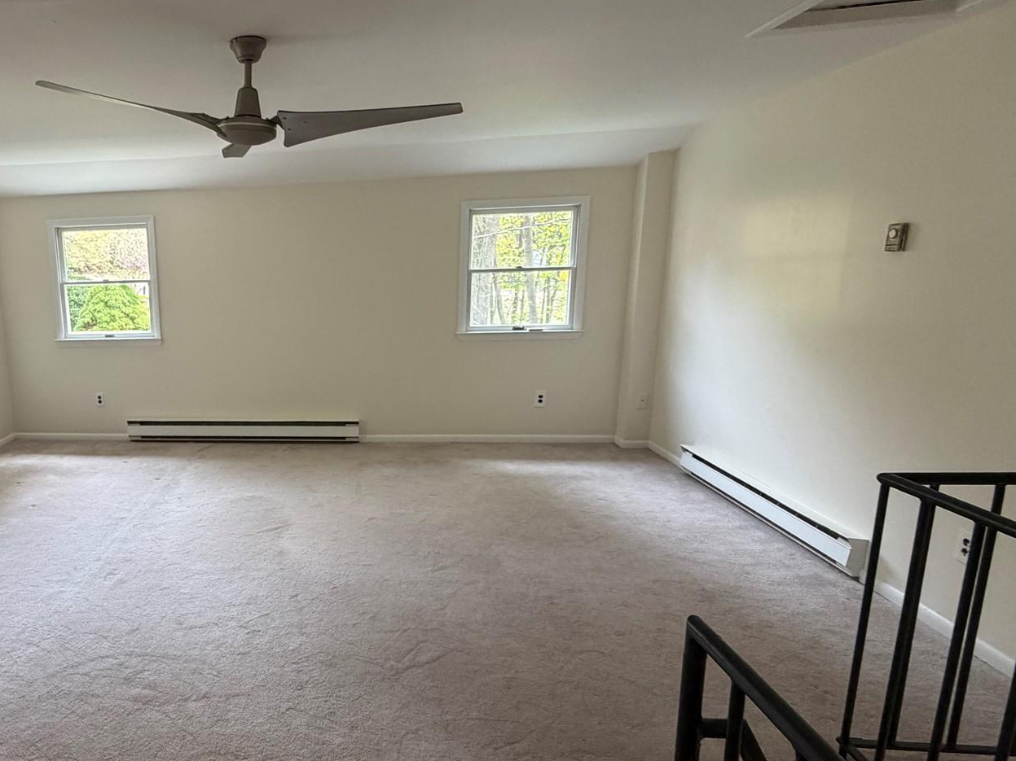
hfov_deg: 69.4
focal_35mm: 23
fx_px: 675
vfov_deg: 58.8
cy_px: 408
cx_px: 264
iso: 250
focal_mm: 2.22
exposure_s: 1/121
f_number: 2.2
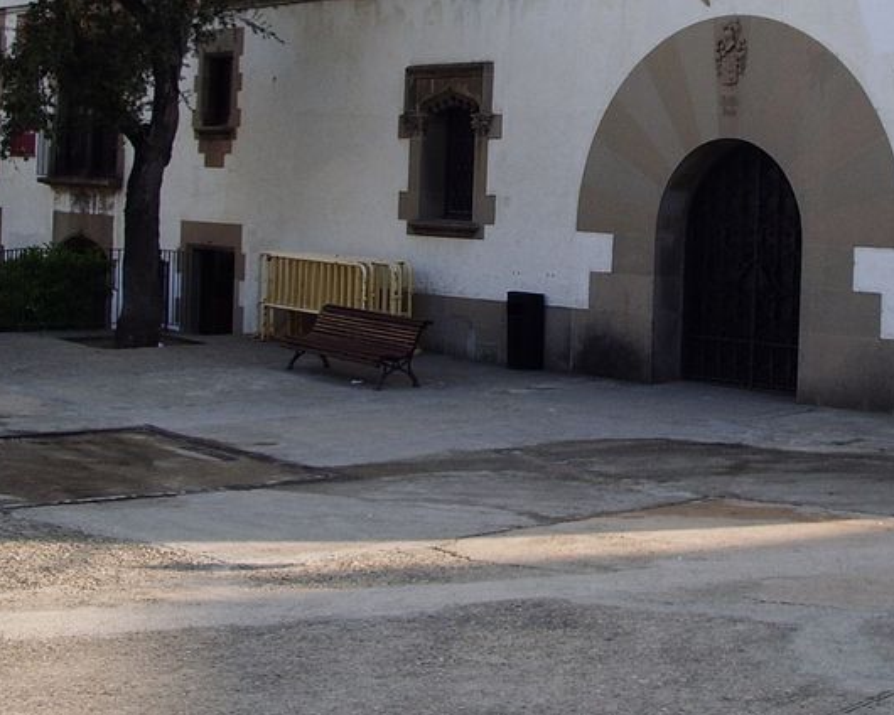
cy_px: 133
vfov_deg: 22.8
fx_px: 1746
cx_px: 658
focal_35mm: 66
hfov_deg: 28.3
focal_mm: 5.8
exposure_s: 1/125
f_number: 4.3
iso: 50
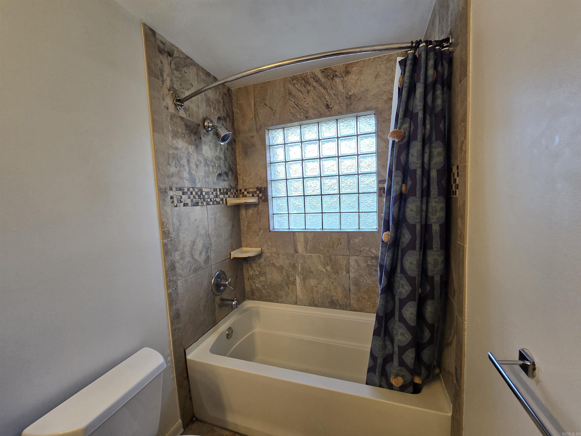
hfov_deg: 106.2
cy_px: 218
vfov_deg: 89.9
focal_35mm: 13
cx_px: 290
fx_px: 218
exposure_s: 1/60
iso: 100
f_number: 2.2
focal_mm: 2.2
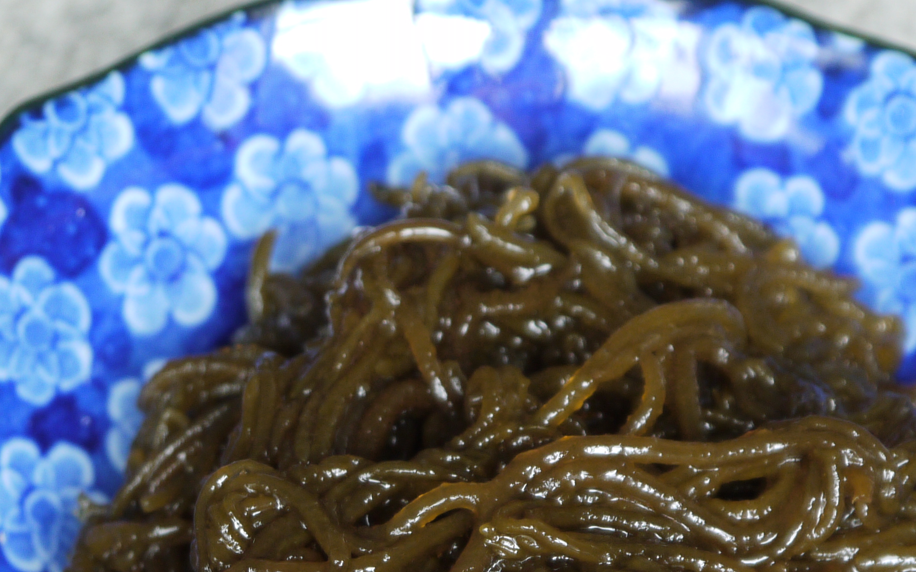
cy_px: 609
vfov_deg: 7.4
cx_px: 543
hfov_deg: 11.9
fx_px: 4394
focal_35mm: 176
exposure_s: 1/6
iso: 400
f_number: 5.6
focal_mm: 42
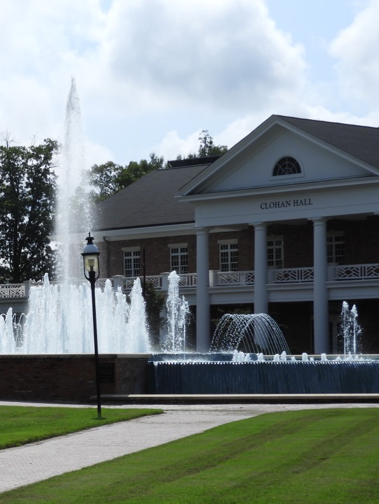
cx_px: -34
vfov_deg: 15.0
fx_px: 1911
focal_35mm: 131
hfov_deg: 11.2
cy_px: 275
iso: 100
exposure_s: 1/1600
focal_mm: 14.3
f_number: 4.5
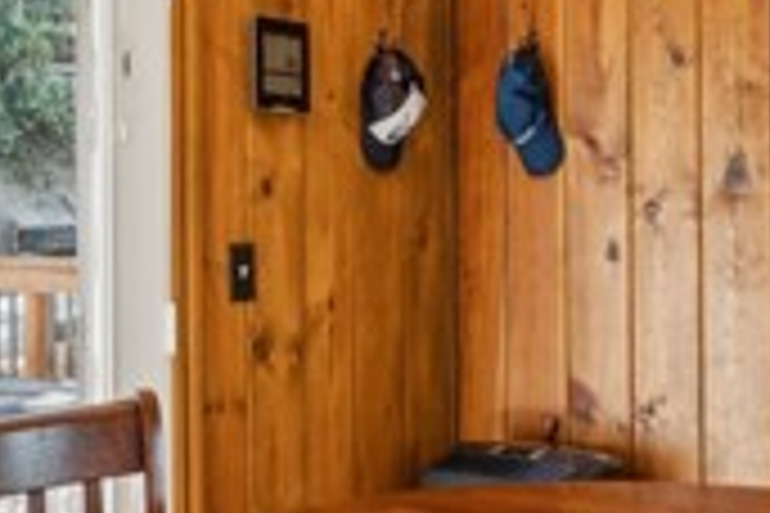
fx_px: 1331
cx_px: 306
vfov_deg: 21.7
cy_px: 176
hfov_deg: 32.2
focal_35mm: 62
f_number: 13
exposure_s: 1/1.67
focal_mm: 16.6
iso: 100
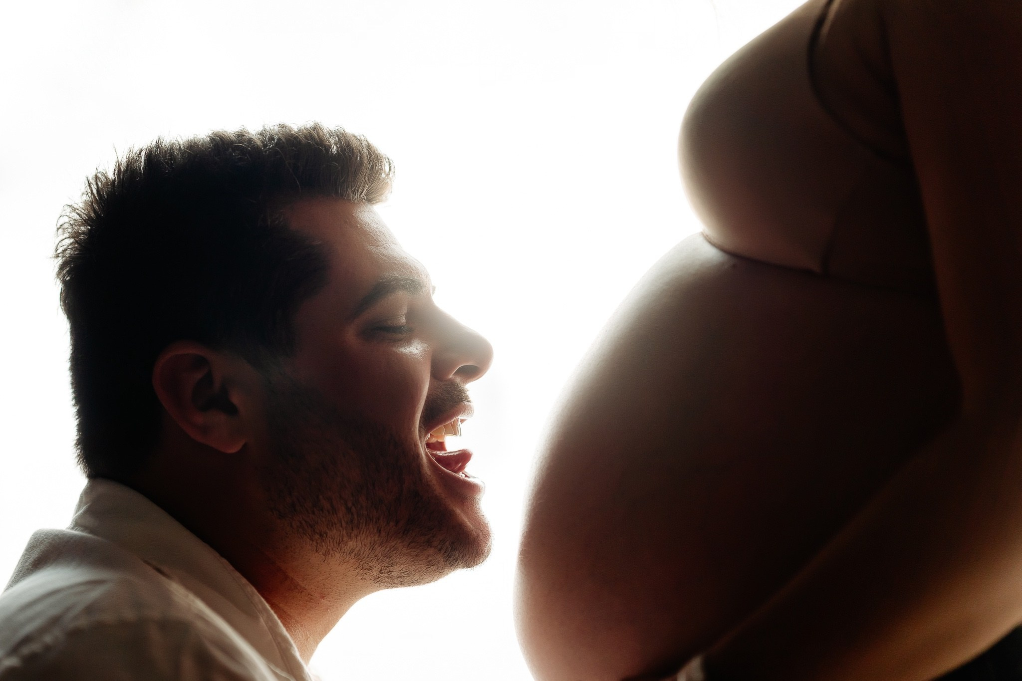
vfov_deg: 16.1
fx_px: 2413
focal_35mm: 85
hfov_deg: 23.9
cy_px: 340
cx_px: 511
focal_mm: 85
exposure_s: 1/400
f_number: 1.8
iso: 100
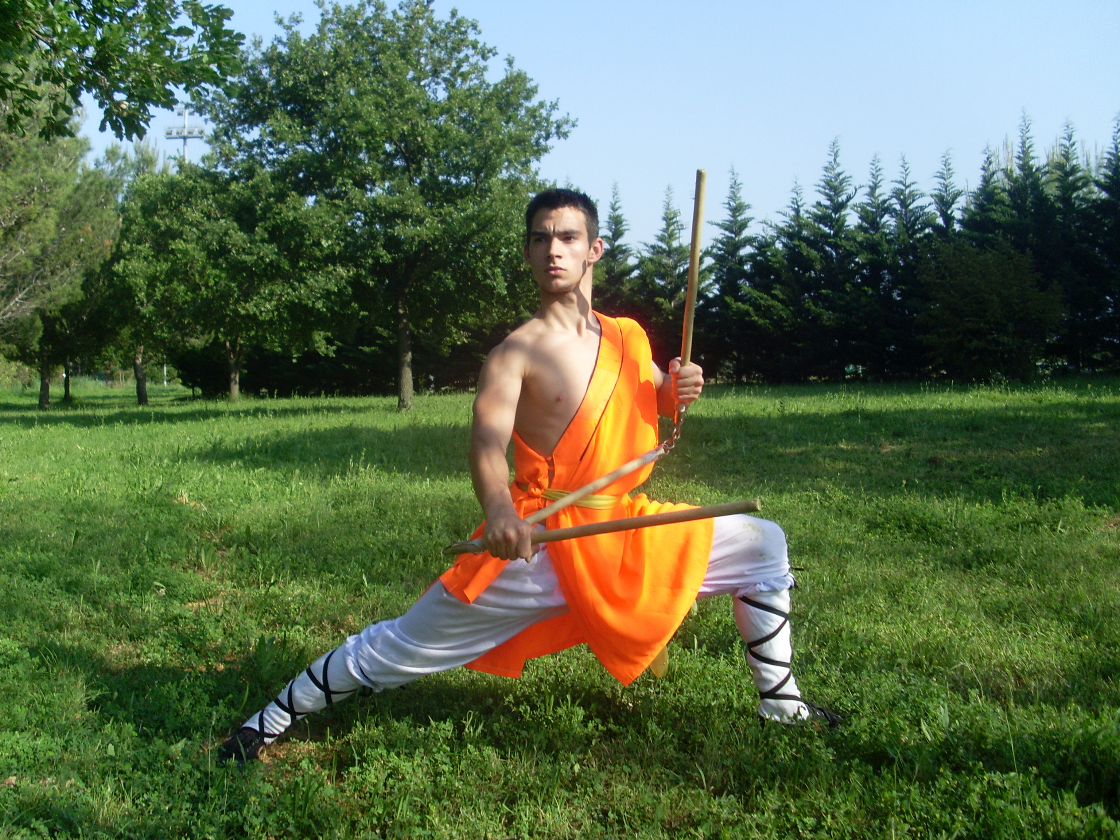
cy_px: 420
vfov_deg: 37.7
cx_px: 560
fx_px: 1229
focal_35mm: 38
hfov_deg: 49.0
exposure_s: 1/180
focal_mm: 6.3
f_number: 7.7
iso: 80
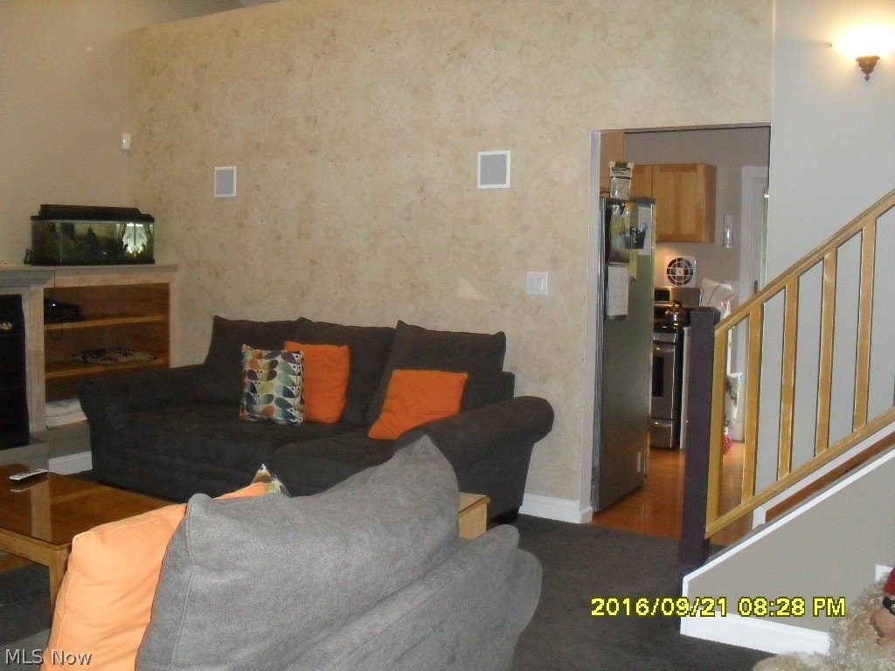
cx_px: 448
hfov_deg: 52.6
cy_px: 336
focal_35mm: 35
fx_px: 905
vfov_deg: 40.7
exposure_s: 1/45
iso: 400
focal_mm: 6.3
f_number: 3.2
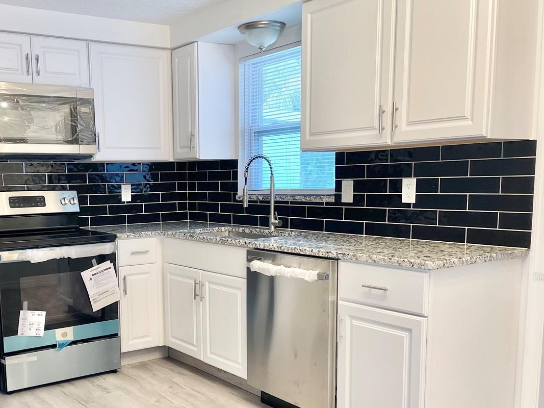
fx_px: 613
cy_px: 276
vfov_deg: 36.4
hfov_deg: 47.0
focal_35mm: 39
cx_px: 174
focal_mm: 4.2
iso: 80
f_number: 1.6
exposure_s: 1/60
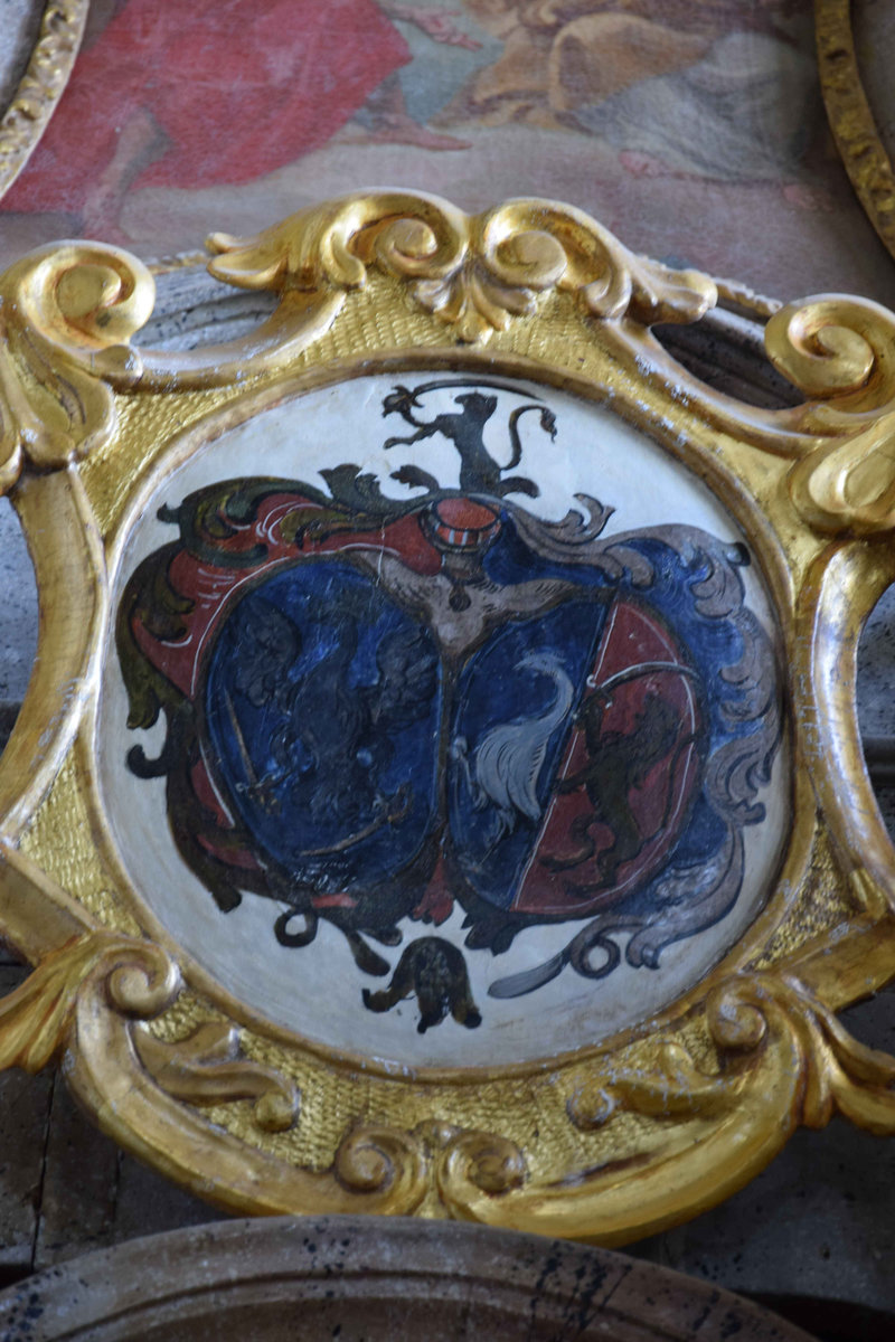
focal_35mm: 147
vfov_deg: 14.0
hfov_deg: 9.3
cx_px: 448
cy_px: 671
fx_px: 5481
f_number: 5.6
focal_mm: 98
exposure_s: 1/8
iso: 800
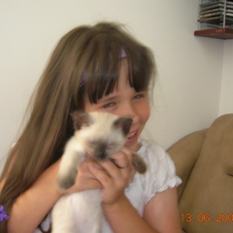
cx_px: 99
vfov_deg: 40.0
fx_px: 320
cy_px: 121
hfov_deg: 39.9
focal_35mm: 42
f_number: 2.9
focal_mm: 5.7
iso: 117
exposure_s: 1/3.6
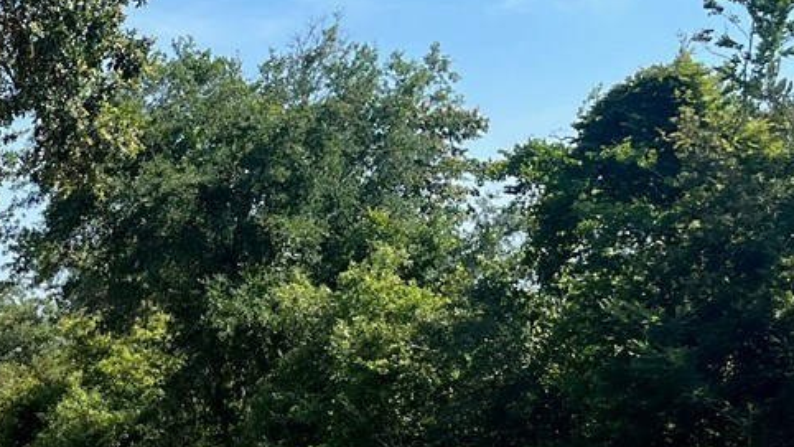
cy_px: 503
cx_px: -259
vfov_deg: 12.6
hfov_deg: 20.6
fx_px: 1979
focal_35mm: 94
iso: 50
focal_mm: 5.1
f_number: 1.6
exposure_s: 1/2899
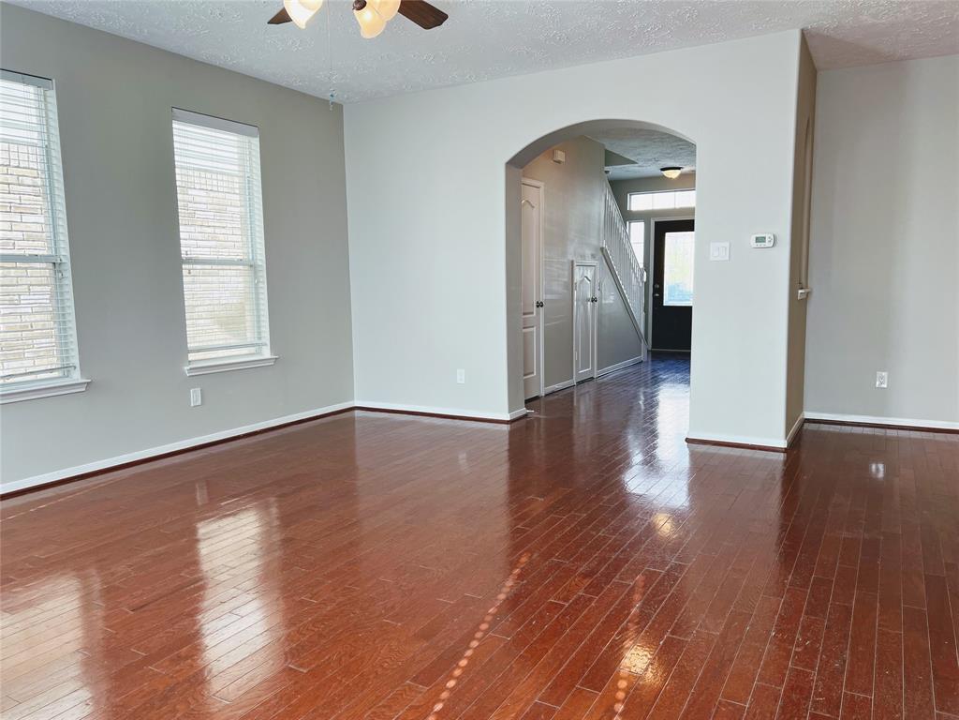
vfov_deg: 53.1
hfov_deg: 67.3
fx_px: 720
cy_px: 360
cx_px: 480
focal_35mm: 26
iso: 64
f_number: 1.5
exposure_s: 1/159
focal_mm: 5.7
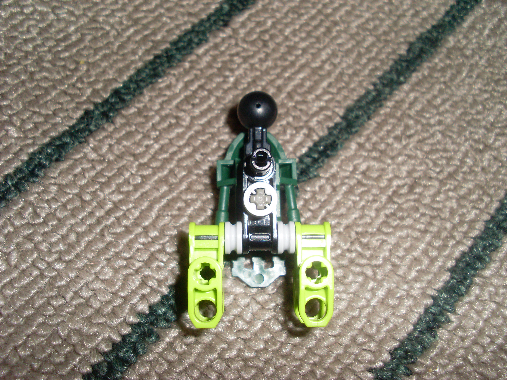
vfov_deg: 37.7
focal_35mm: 38
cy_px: 190
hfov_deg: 49.0
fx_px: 557
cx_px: 254
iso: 100
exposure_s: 1/45
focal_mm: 6.3
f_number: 7.7
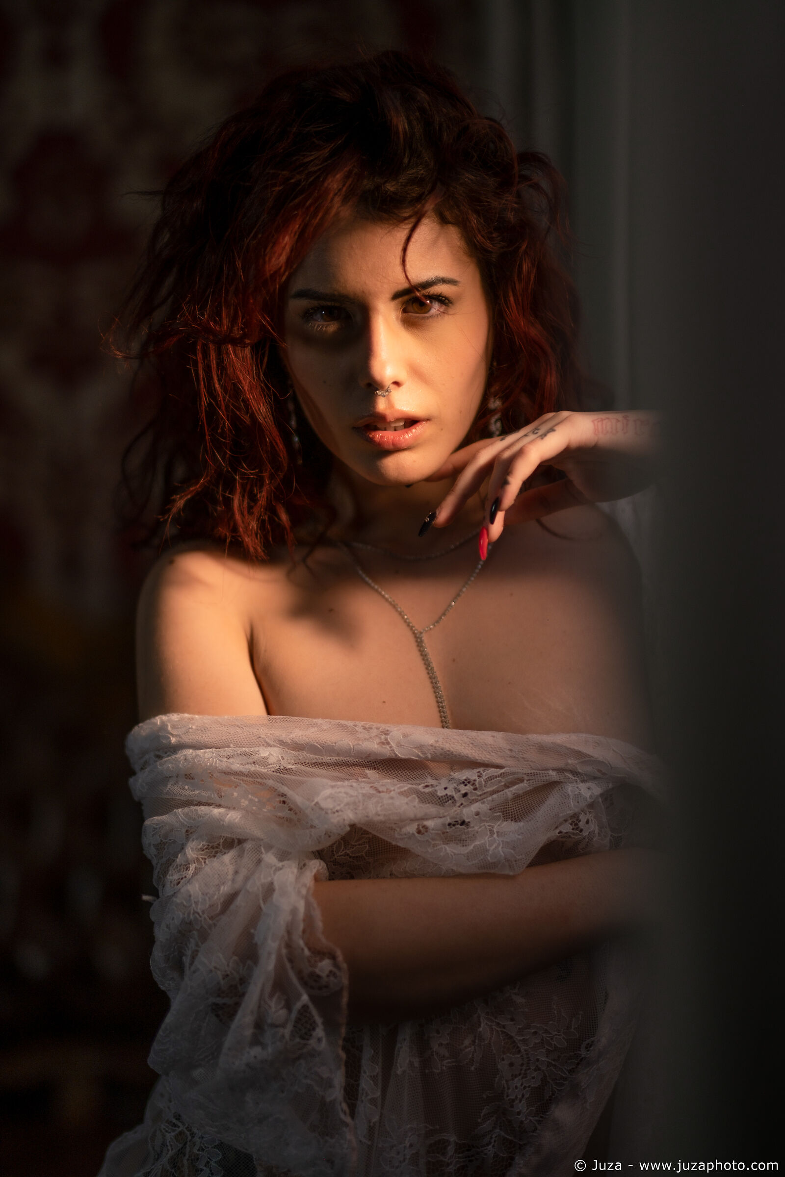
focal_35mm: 75
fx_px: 2453
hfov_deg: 18.2
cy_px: 588
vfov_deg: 27.0
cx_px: 392
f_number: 1
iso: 200
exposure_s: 1/8000
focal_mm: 50
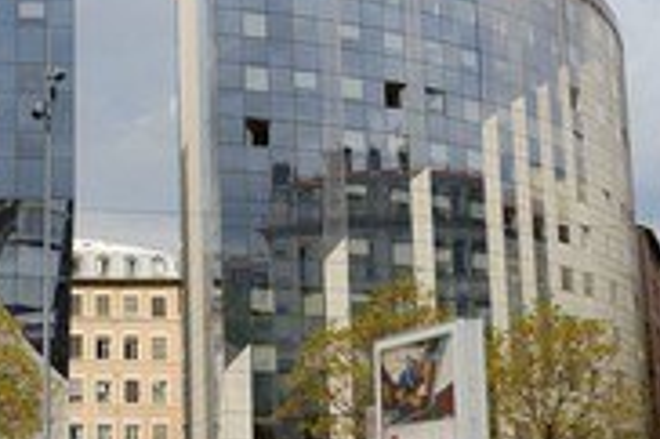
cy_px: 279
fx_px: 1355
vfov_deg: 18.4
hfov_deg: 26.3
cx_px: 51
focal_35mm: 74
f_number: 13
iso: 400
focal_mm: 32
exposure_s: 1/400
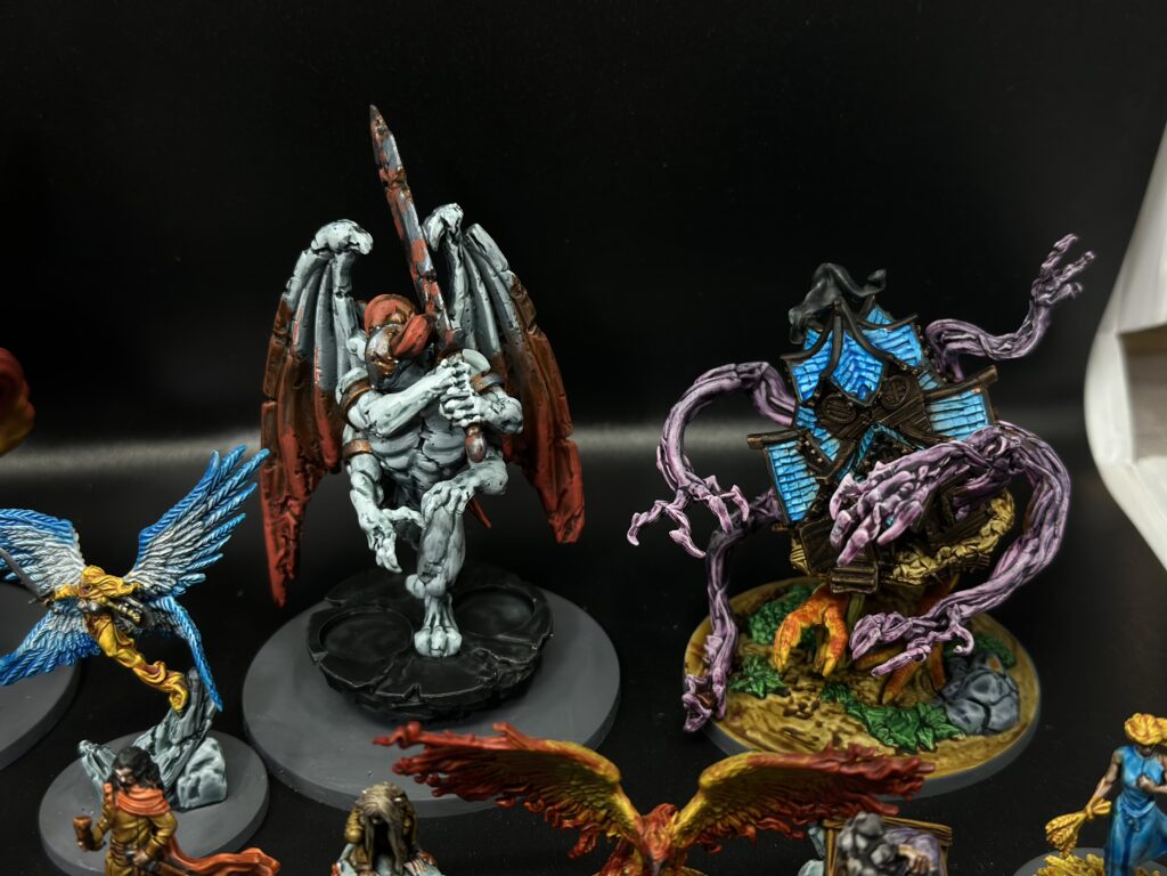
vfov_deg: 30.3
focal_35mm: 48
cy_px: 438
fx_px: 1618
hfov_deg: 39.7
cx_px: 584
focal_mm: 6.86
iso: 100
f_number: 1.78
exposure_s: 1/172
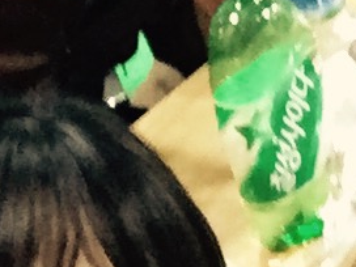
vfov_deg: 10.0
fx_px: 1502
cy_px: -35
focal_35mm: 146
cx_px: 605
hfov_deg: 12.5
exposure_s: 1/15
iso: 400
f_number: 2.2
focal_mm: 2.65
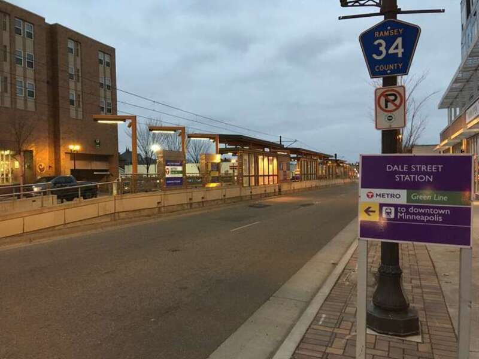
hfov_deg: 61.7
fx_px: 401
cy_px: 180
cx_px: 240
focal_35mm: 29
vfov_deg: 48.2
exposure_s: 1/30
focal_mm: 4.15
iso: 160
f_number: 2.2
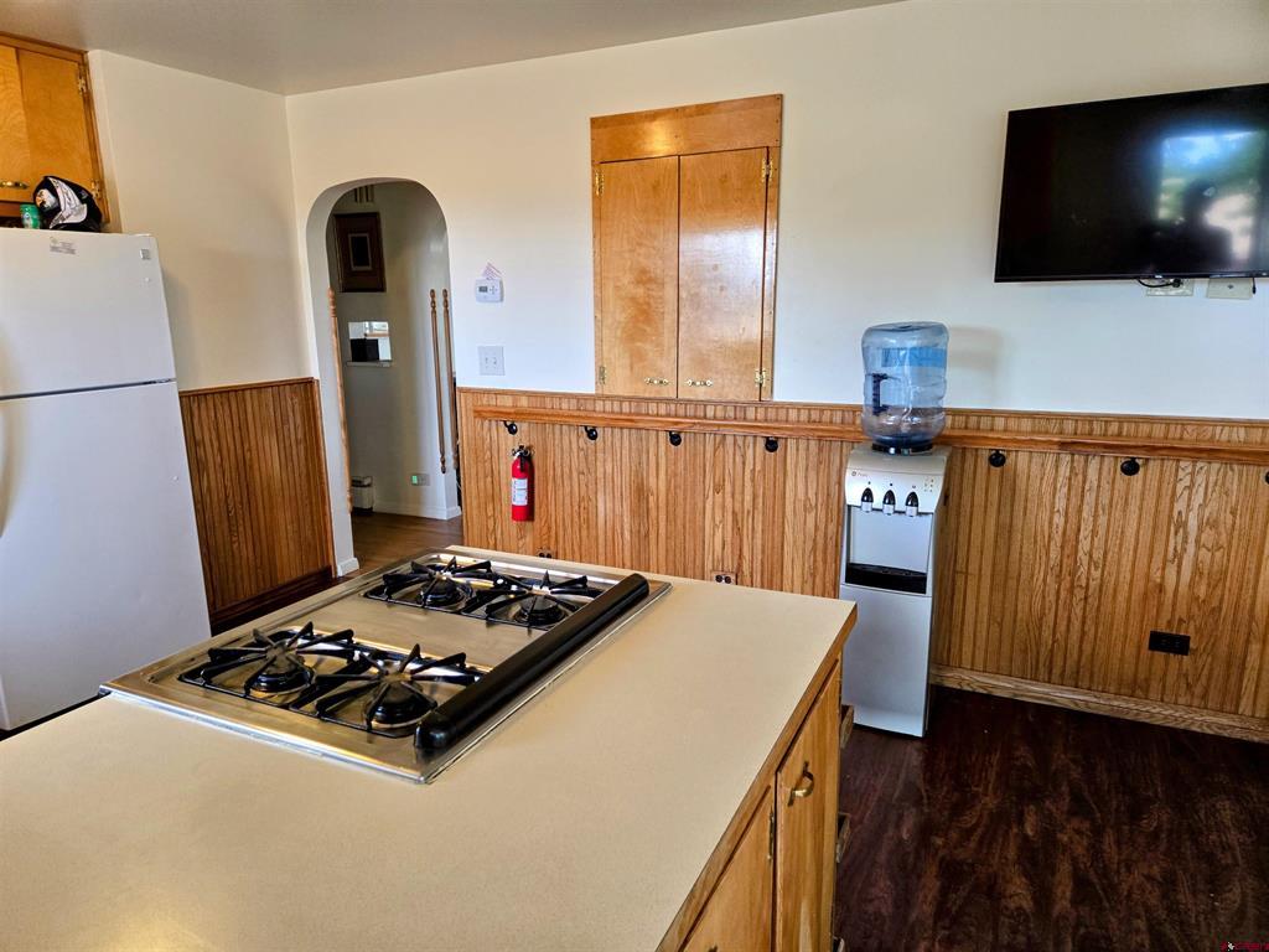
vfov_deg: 58.9
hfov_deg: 73.9
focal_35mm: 23
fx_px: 843
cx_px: 634
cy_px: 476
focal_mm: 5.4
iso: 200
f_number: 1.8
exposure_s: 1/120
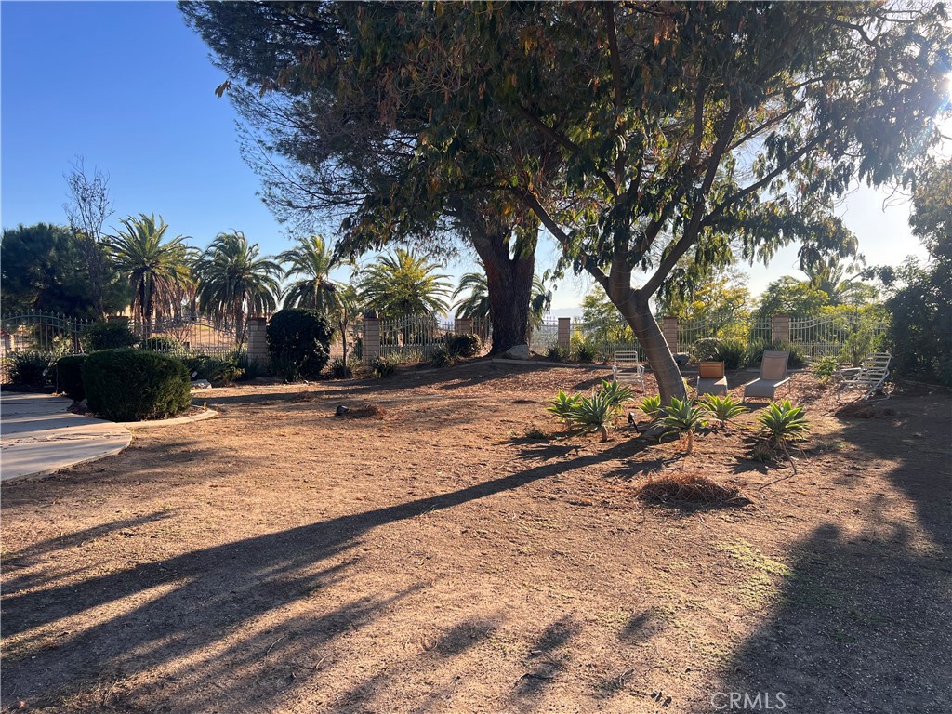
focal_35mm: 26
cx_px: 476
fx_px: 715
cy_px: 357
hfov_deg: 67.3
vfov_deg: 53.1
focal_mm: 5.7
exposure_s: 1/1252
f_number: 1.5
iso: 50
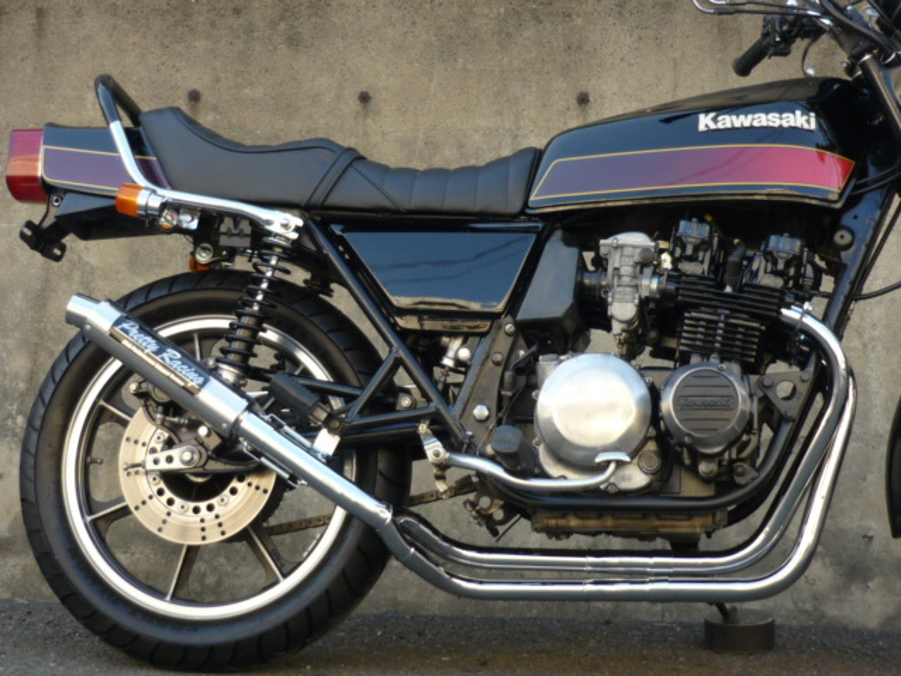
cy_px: 338
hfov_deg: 27.8
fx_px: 1822
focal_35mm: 70
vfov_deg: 21.0
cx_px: 450
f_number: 3
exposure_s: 1/125
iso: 100
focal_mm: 7.2
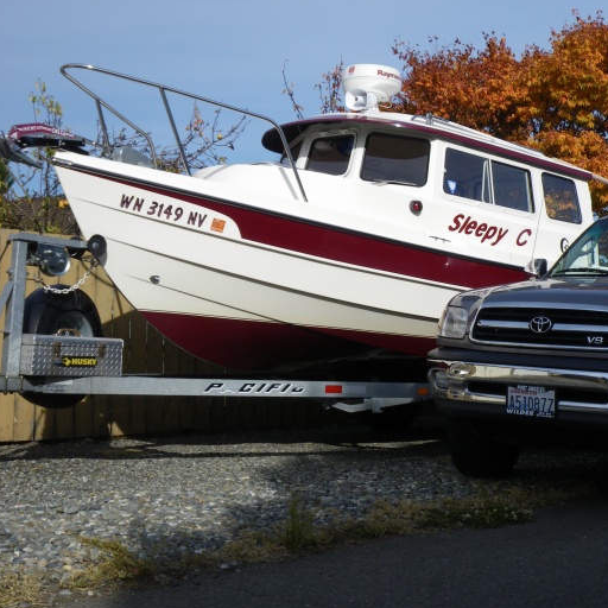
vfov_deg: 29.5
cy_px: 267
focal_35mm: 58
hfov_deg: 29.1
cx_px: 451
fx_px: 1153
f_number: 5
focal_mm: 7.5
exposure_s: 1/320
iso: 50
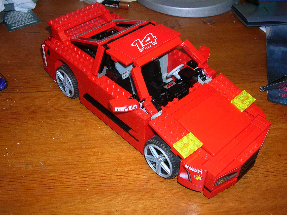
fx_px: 348
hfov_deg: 44.8
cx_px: 144
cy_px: 108
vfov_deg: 34.3
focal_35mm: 42
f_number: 3
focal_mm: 7.1
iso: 50
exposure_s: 1/60.1
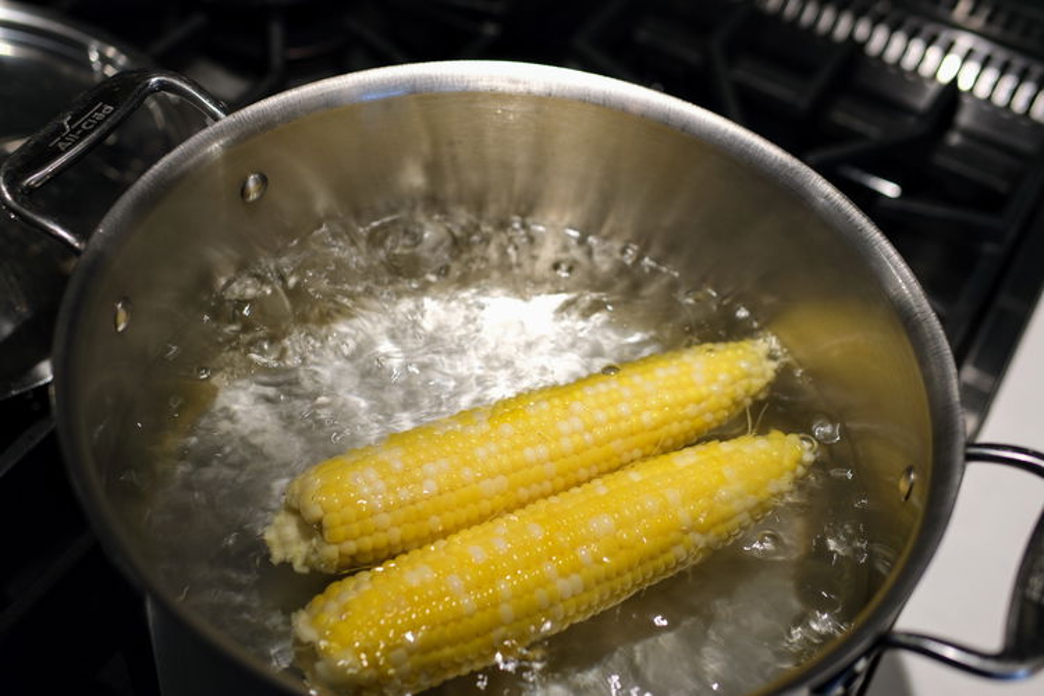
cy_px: 348
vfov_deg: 29.9
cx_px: 522
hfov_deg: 43.6
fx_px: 1305
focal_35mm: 45
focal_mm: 30
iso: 125
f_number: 2.5
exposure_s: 1/56
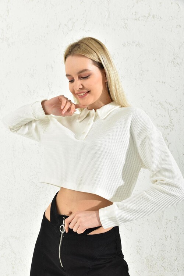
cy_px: 138
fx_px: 276
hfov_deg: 36.9
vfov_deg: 53.1
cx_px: 92
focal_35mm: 36
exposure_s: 1/160
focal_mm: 36
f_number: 7.1
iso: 100
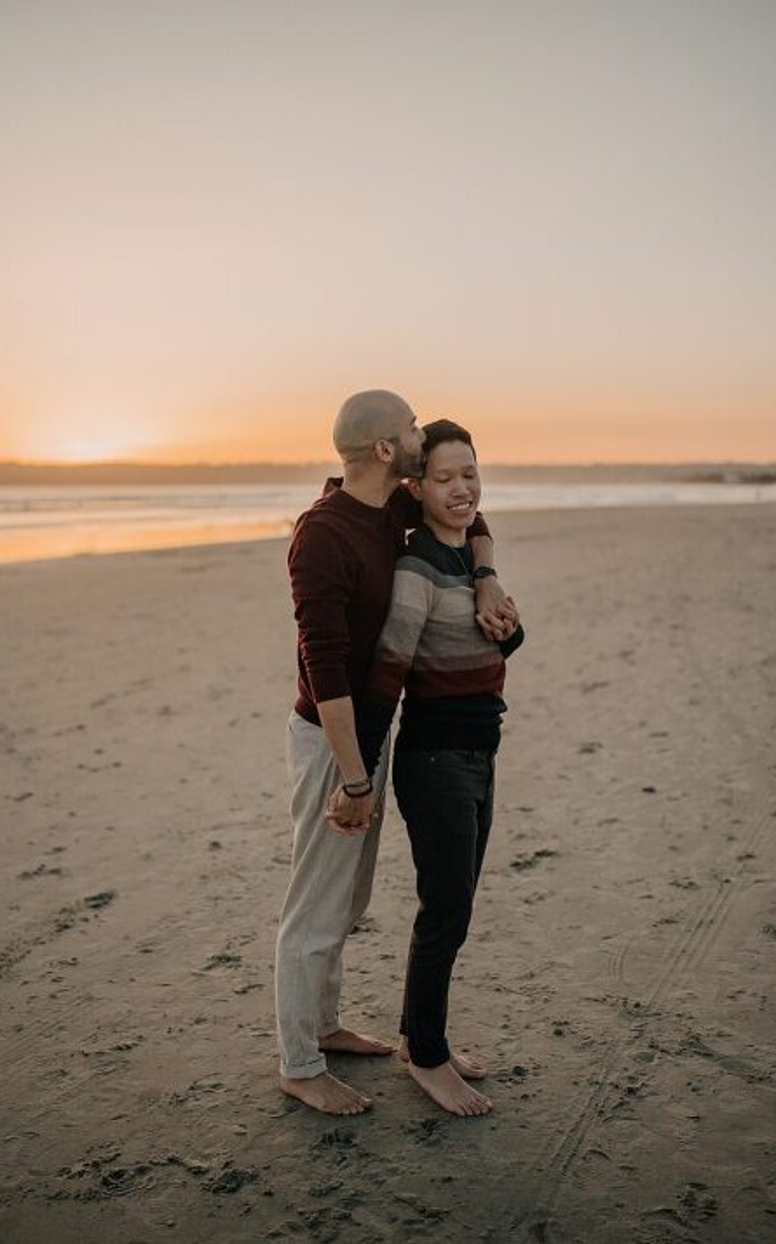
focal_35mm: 36
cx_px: 394
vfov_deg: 54.0
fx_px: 1219
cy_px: 620
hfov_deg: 35.3
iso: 400
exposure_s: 1/2000
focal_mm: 35
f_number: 1.6
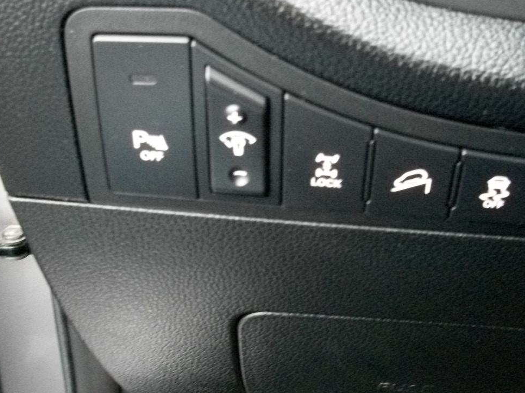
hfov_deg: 41.1
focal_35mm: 46
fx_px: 697
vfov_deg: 31.5
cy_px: 166
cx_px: 313
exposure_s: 1/40
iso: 800
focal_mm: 6.3
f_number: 3.1
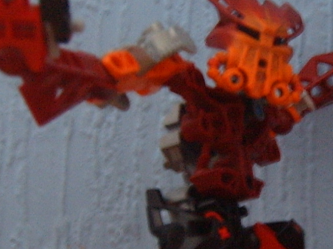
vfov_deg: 11.9
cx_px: 262
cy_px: 217
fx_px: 1192
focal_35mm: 124
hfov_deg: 15.8
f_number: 2.9
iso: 141
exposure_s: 1/3
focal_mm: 6.2
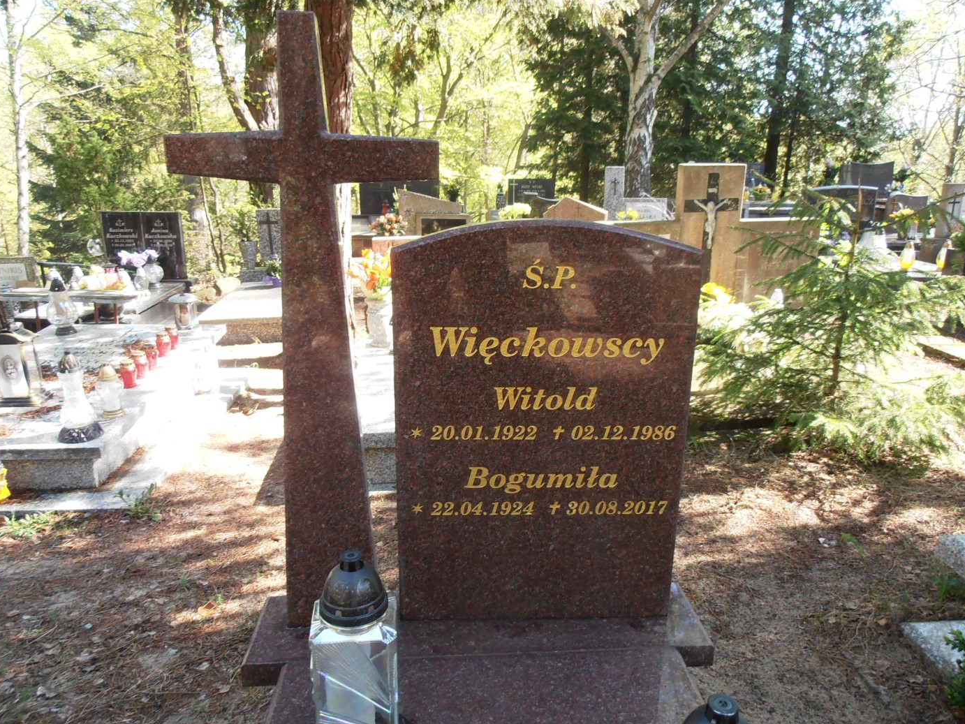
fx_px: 697
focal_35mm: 25
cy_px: 364
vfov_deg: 54.9
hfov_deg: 69.4
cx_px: 495
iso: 80
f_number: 3
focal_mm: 4.2
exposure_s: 1/80
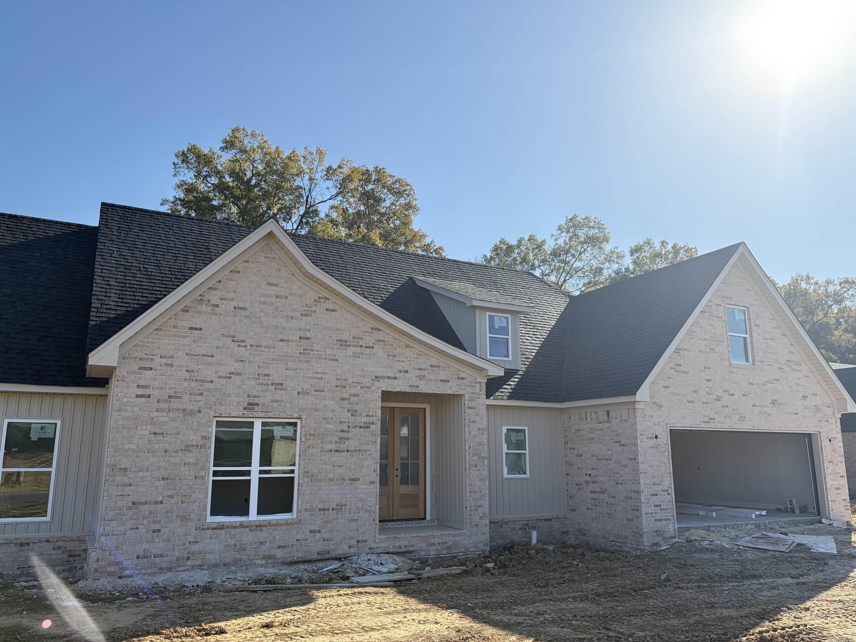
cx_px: 428
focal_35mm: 26
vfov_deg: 53.1
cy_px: 321
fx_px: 643
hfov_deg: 67.3
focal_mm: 5.96
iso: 64
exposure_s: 1/1901
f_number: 1.6
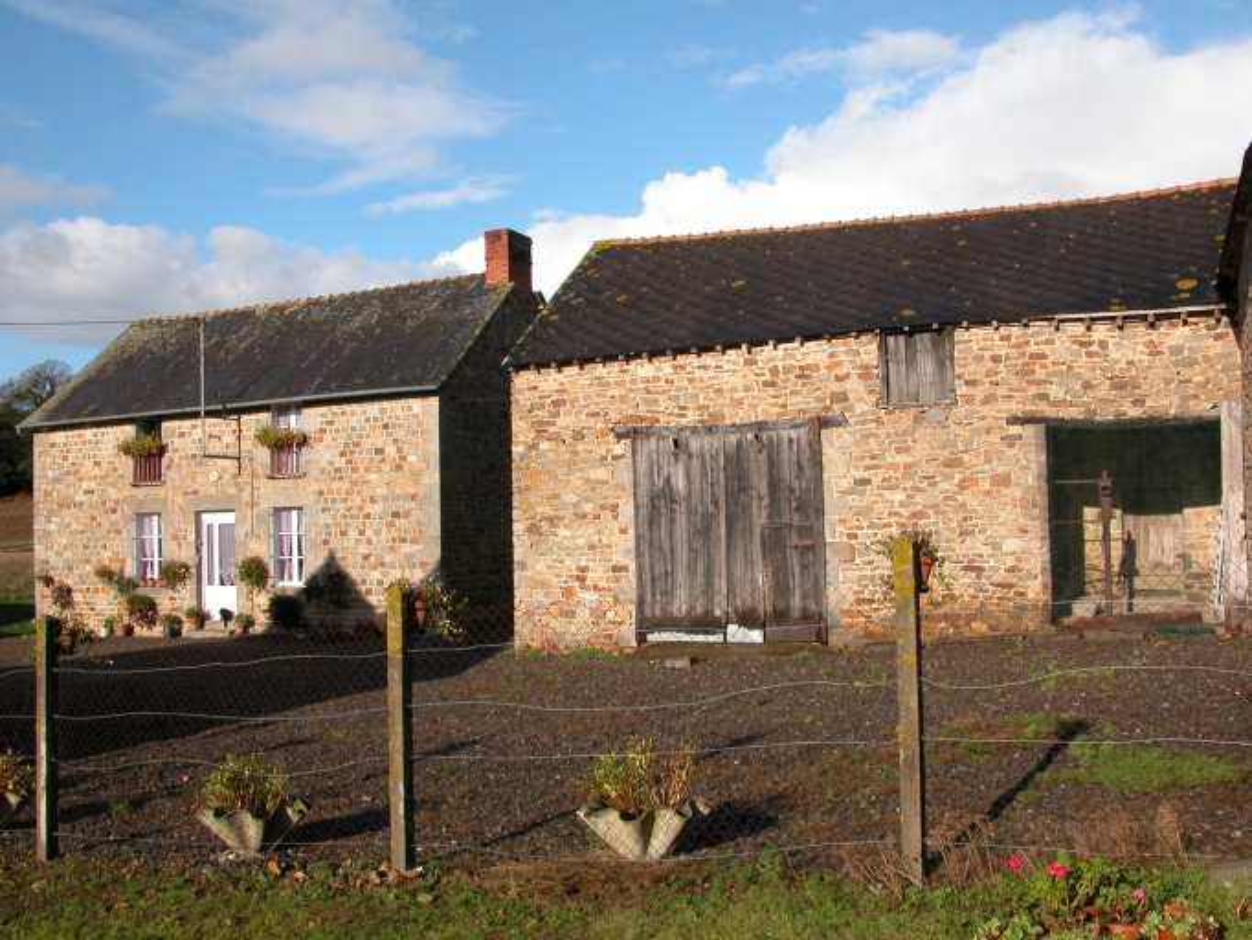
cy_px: 470
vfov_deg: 40.7
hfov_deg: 52.6
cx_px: 626
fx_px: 1266
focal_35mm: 35
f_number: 6.3
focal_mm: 8.9
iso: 100
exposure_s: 1/296
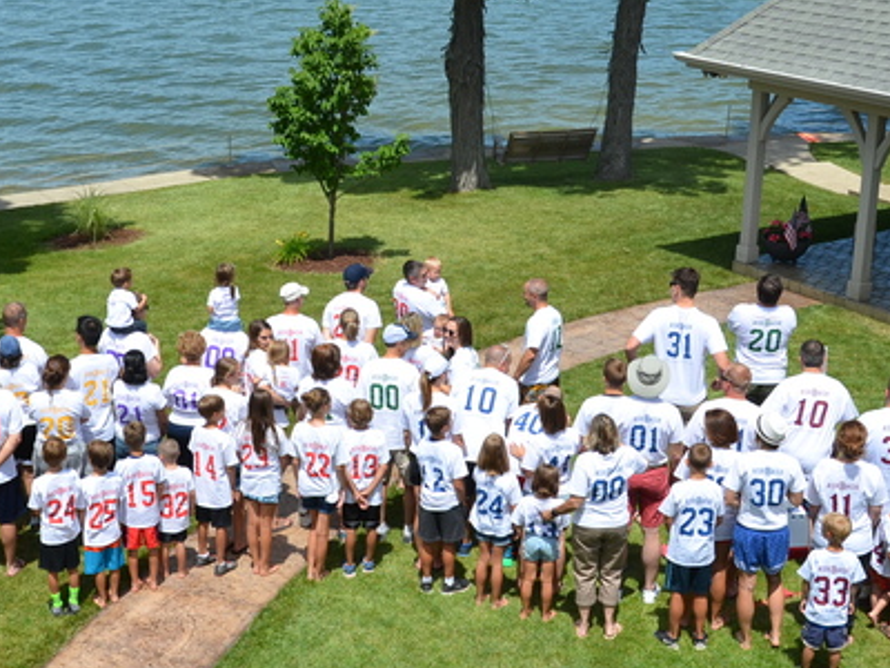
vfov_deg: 25.7
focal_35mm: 57
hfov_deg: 33.6
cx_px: 343
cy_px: 324
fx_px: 1466
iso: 125
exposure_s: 1/320
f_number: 9
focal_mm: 22
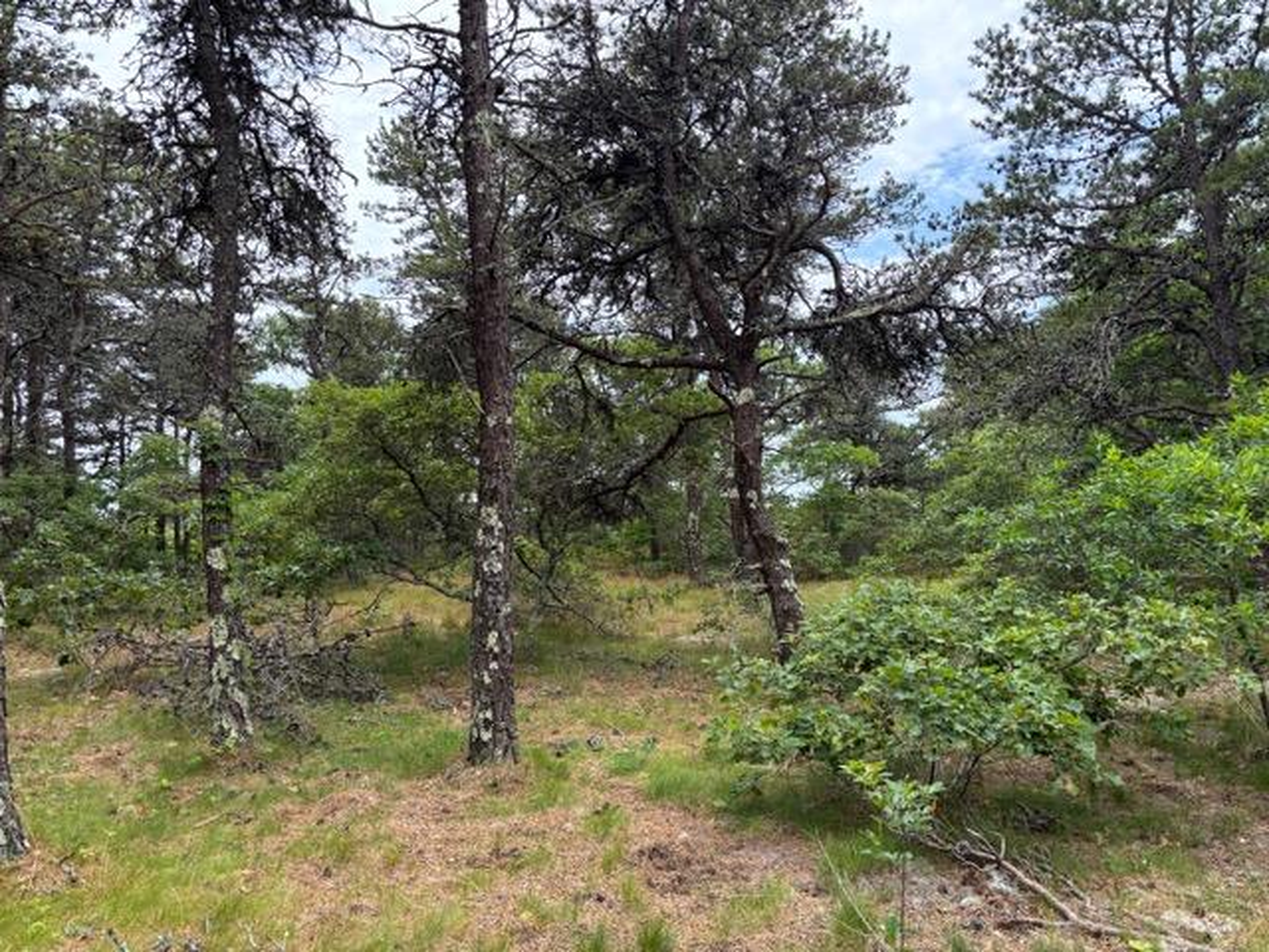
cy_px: 476
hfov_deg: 67.3
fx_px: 953
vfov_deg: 53.1
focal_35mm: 26
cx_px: 634
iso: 50
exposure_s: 1/824
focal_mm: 5.96
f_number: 1.6
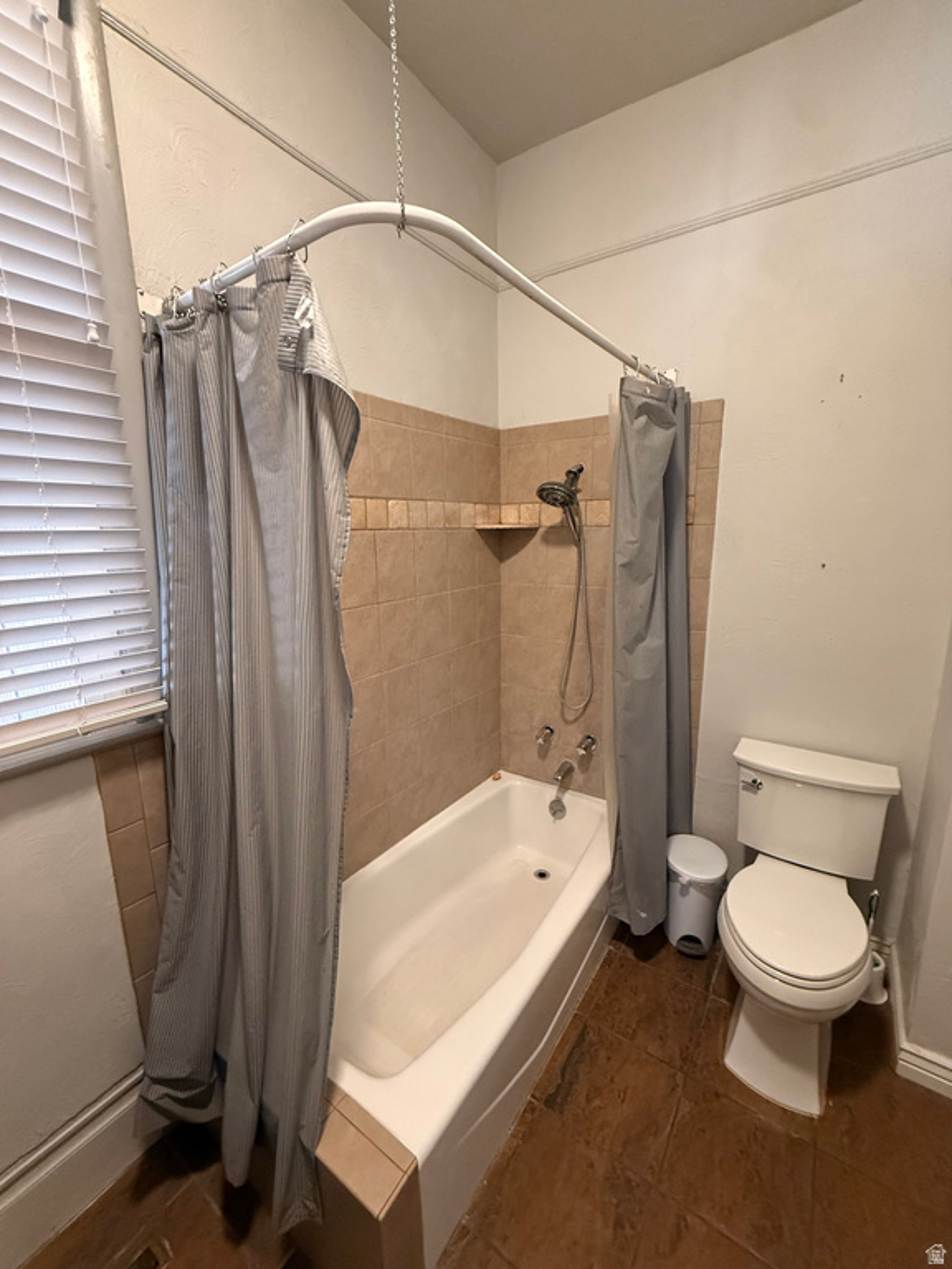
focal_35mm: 14
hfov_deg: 85.7
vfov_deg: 102.1
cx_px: 476
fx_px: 513
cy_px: 634
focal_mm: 2.22
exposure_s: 1/60
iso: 640
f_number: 2.2
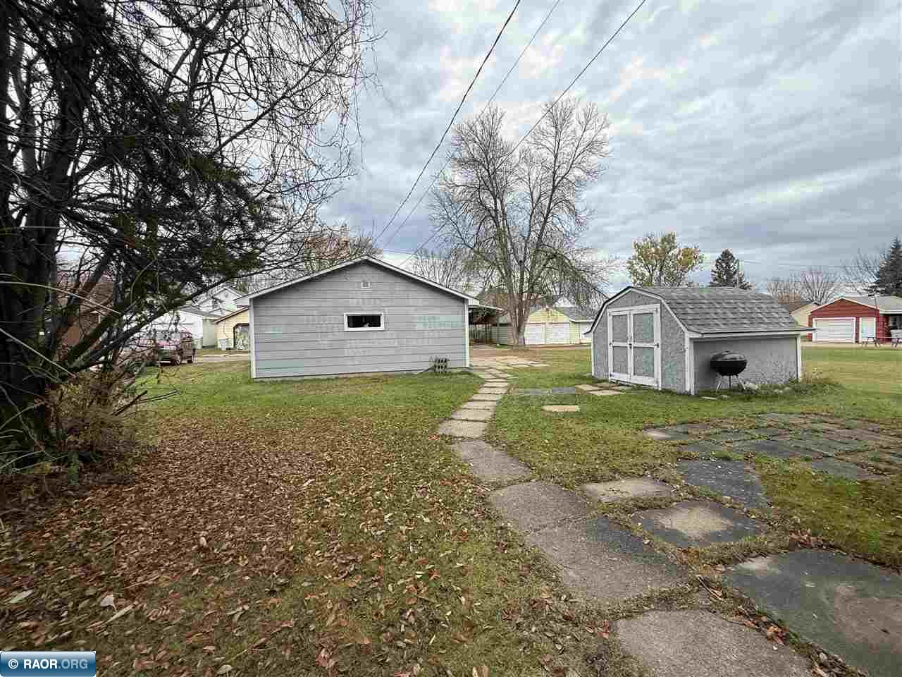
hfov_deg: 102.1
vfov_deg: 85.7
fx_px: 365
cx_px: 451
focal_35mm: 14
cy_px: 338
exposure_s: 1/602
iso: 50
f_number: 2.2
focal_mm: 2.22
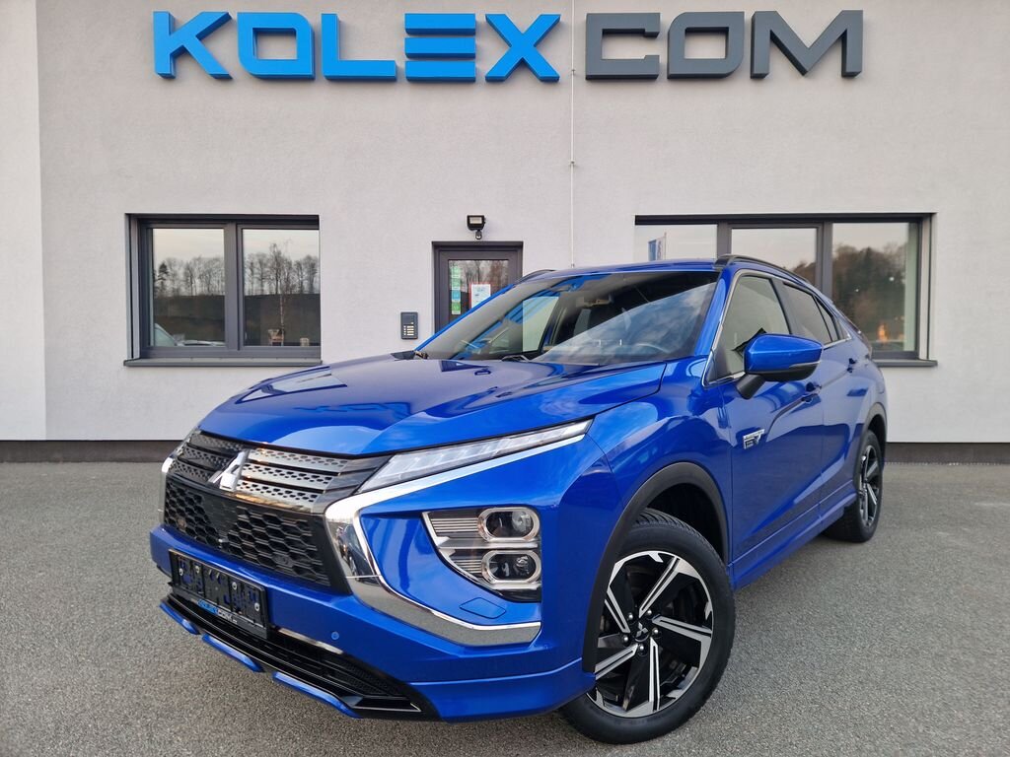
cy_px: 378
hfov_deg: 73.9
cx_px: 505
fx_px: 671
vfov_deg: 58.9
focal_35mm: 23
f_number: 1.8
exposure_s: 1/523
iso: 50
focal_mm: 5.4
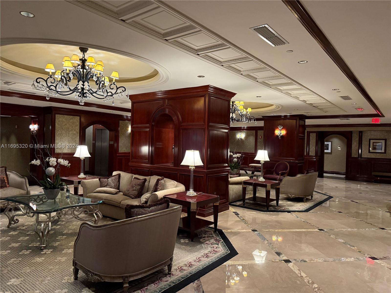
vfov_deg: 56.8
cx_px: 196
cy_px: 146
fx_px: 271
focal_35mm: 24
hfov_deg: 71.6
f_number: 1.78
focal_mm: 6.76
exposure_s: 1/40
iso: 640
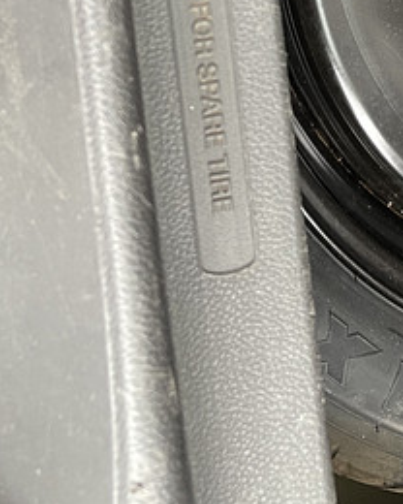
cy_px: -107
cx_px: 446
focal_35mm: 72
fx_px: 1073
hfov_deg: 20.3
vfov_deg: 24.0
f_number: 1.6
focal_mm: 5.1
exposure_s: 1/61
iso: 125
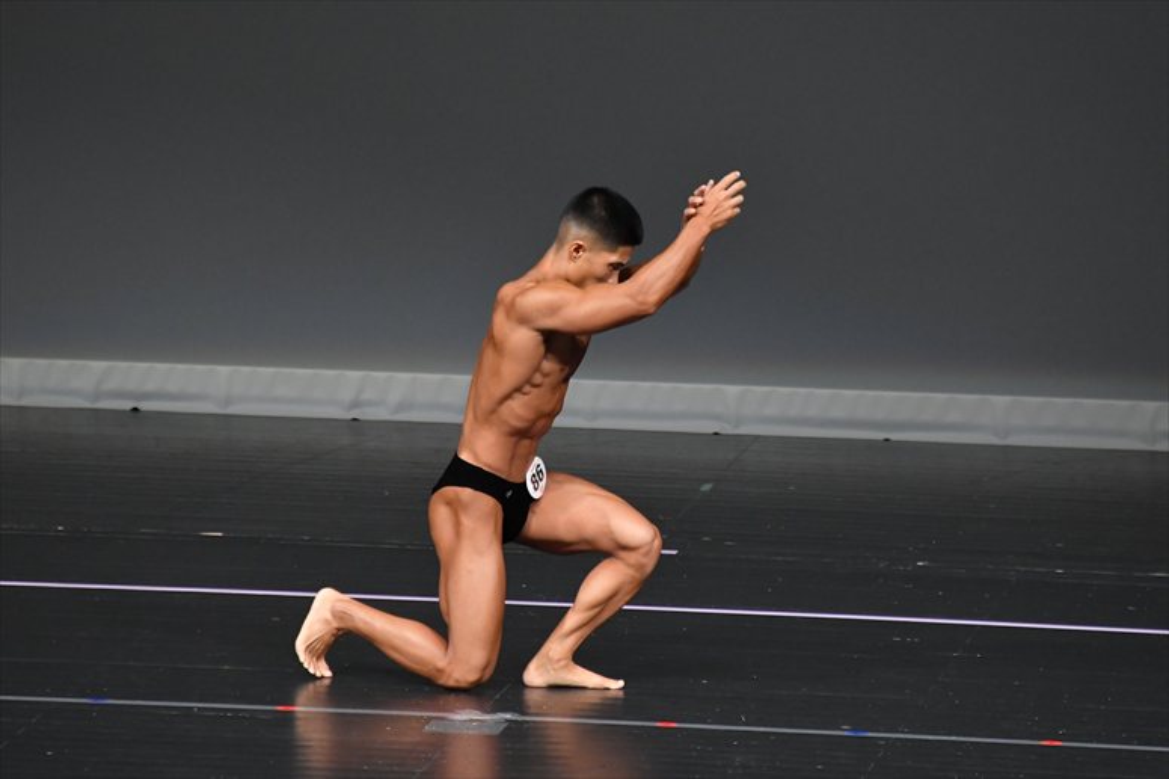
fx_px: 14606
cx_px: 584
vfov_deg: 3.1
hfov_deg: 4.6
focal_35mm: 450
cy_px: 390
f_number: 5.6
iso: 4000
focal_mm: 300
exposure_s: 1/400
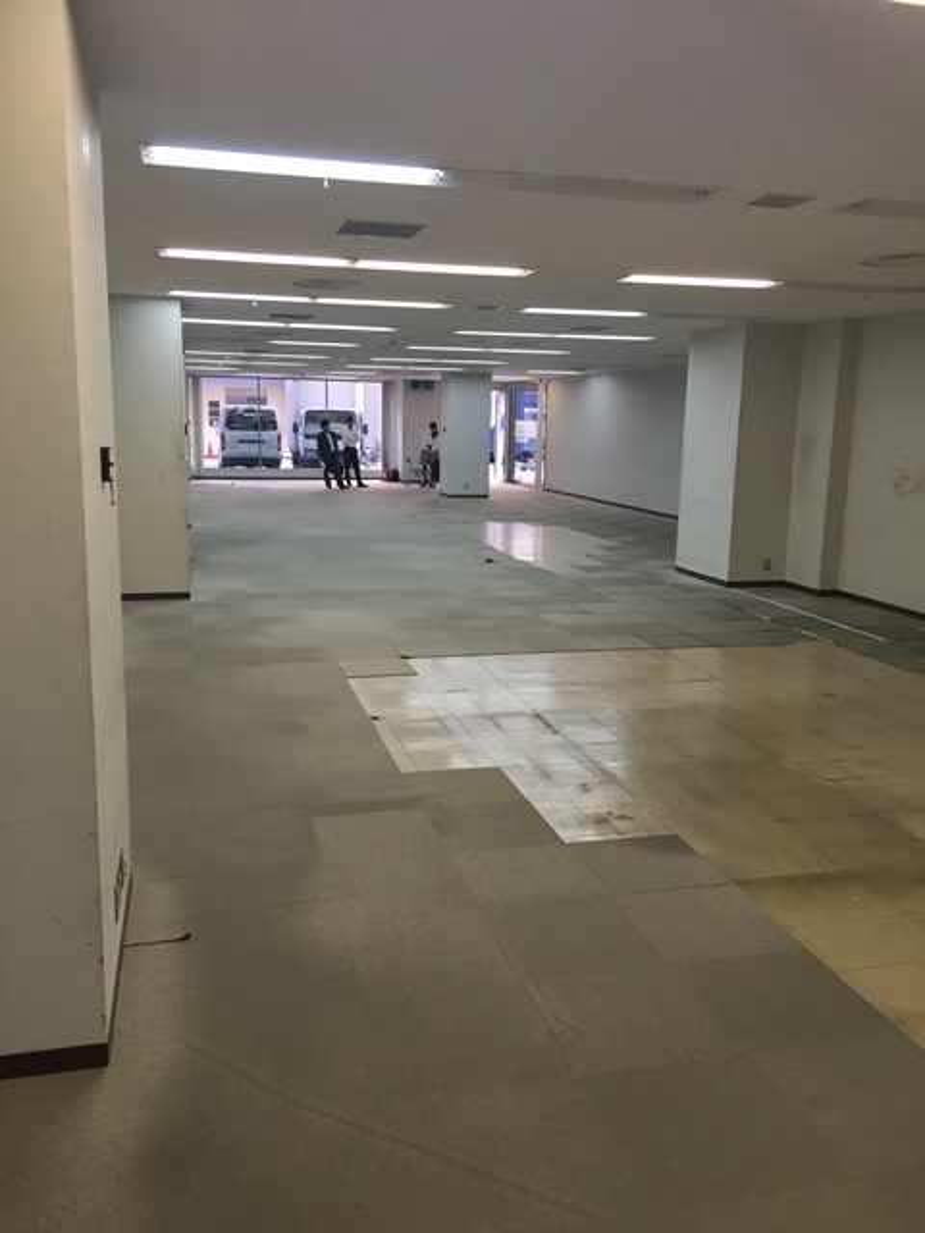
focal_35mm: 29
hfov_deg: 48.2
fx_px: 1033
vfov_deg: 61.7
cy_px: 616
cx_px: 462
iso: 32
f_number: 2.2
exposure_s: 1/30
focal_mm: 4.15
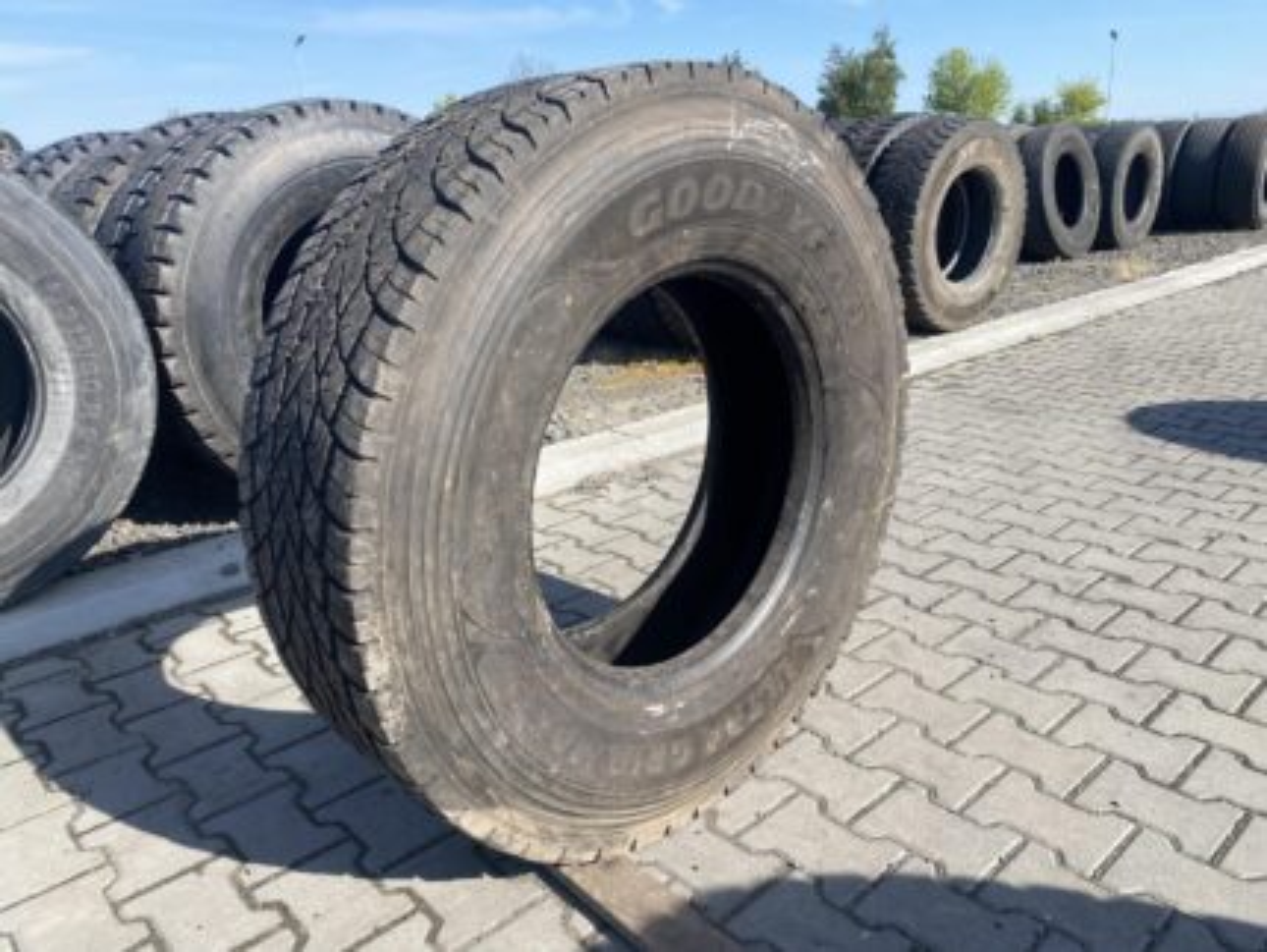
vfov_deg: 53.1
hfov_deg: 67.3
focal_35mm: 26
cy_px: 476
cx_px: 634
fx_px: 952
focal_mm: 4.25
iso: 32
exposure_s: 1/1447
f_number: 1.8
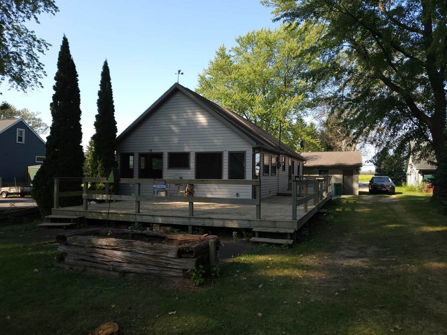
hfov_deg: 67.3
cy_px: 168
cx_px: 224
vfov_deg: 53.1
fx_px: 336
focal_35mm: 26
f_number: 1.8
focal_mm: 4.25
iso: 50
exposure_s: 1/792
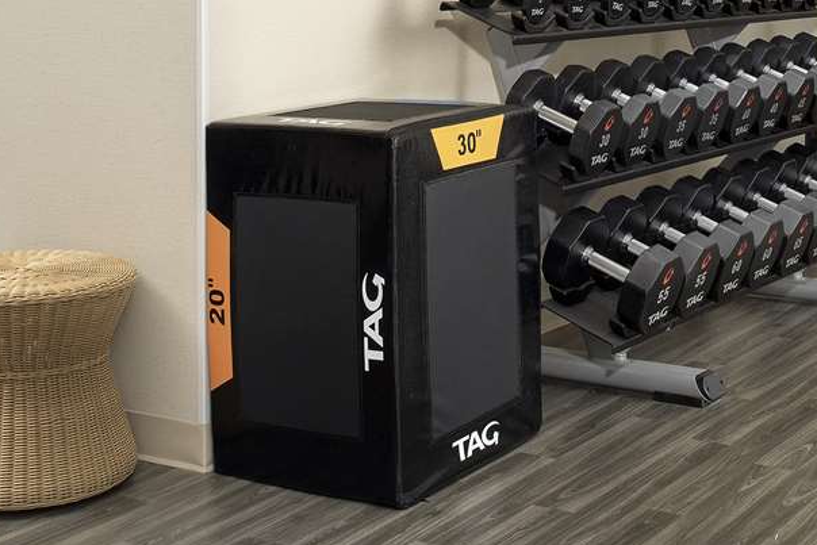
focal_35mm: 72
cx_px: 500
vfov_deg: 18.1
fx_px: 1634
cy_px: -82
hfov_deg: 28.0
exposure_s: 3
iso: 50
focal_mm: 29
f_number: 11
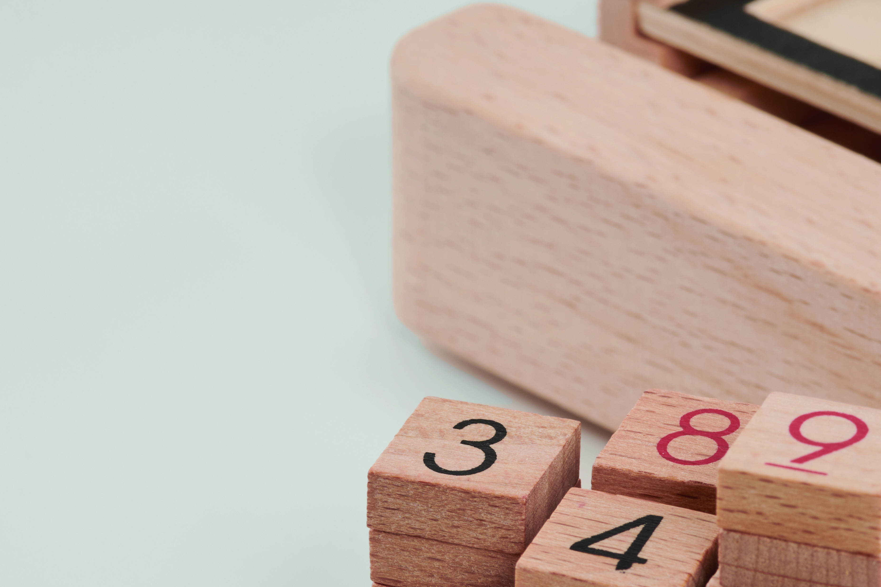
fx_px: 5701
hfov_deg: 8.8
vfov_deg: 5.9
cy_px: 492
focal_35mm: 233
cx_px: 394
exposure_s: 1/125
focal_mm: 105
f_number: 22
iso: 64
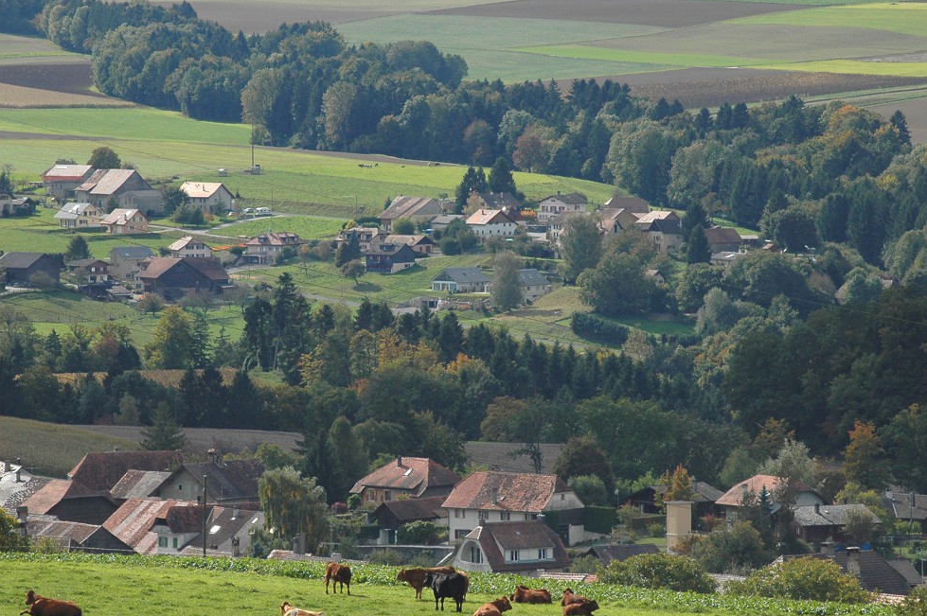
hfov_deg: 8.2
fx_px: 6458
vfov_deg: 5.5
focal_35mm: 251
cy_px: 309
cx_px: 482
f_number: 8
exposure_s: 1/1000
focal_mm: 160
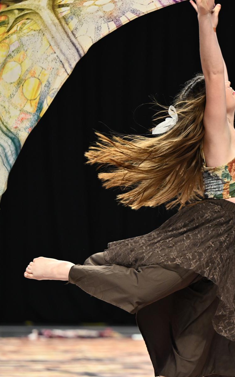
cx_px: 202
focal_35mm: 215
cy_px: 188
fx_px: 2203
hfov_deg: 6.1
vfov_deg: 9.8
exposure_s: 1/1000
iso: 1600
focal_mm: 140
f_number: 2.8
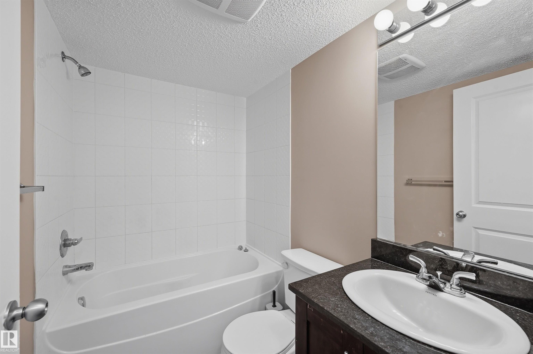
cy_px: 177
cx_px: 266
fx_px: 222
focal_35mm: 15
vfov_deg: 77.2
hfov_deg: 100.4
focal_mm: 15
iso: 100
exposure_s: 1/15
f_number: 8
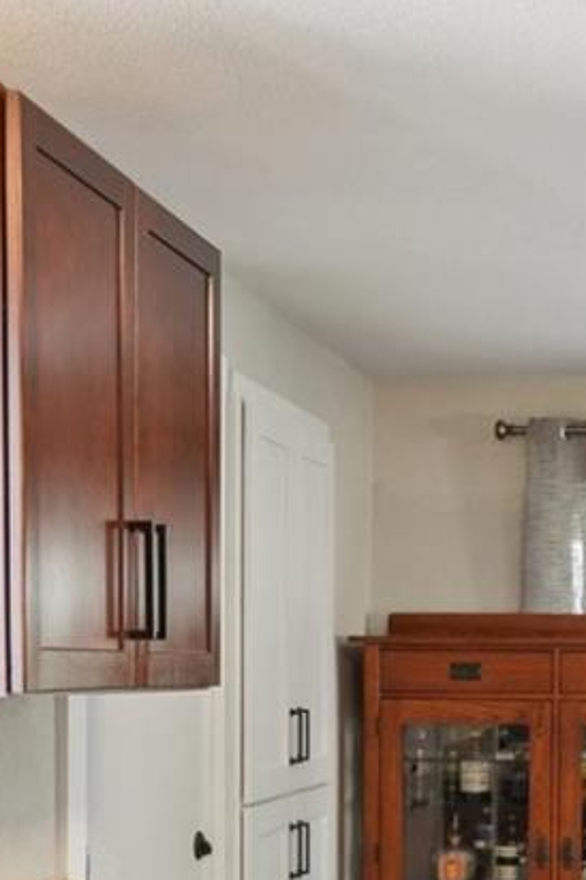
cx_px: 755
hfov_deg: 16.9
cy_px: 694
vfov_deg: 26.2
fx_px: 1854
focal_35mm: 76
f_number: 8
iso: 400
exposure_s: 1/13
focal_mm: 13
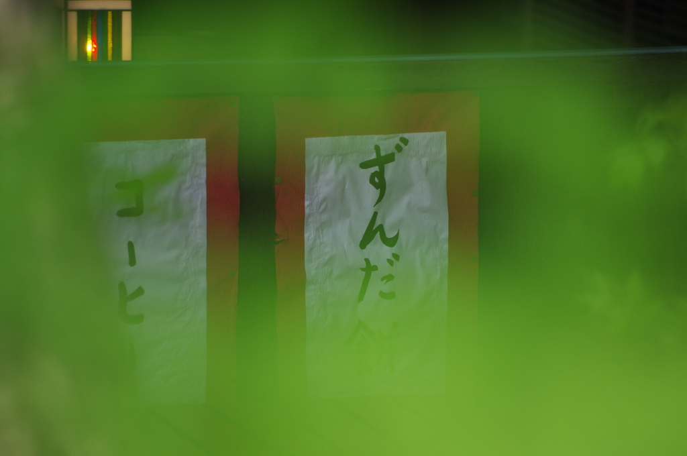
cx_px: 344
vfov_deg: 3.5
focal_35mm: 390
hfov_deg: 5.3
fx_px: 7433
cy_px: 228
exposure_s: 1/200
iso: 400
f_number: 6.3
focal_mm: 260
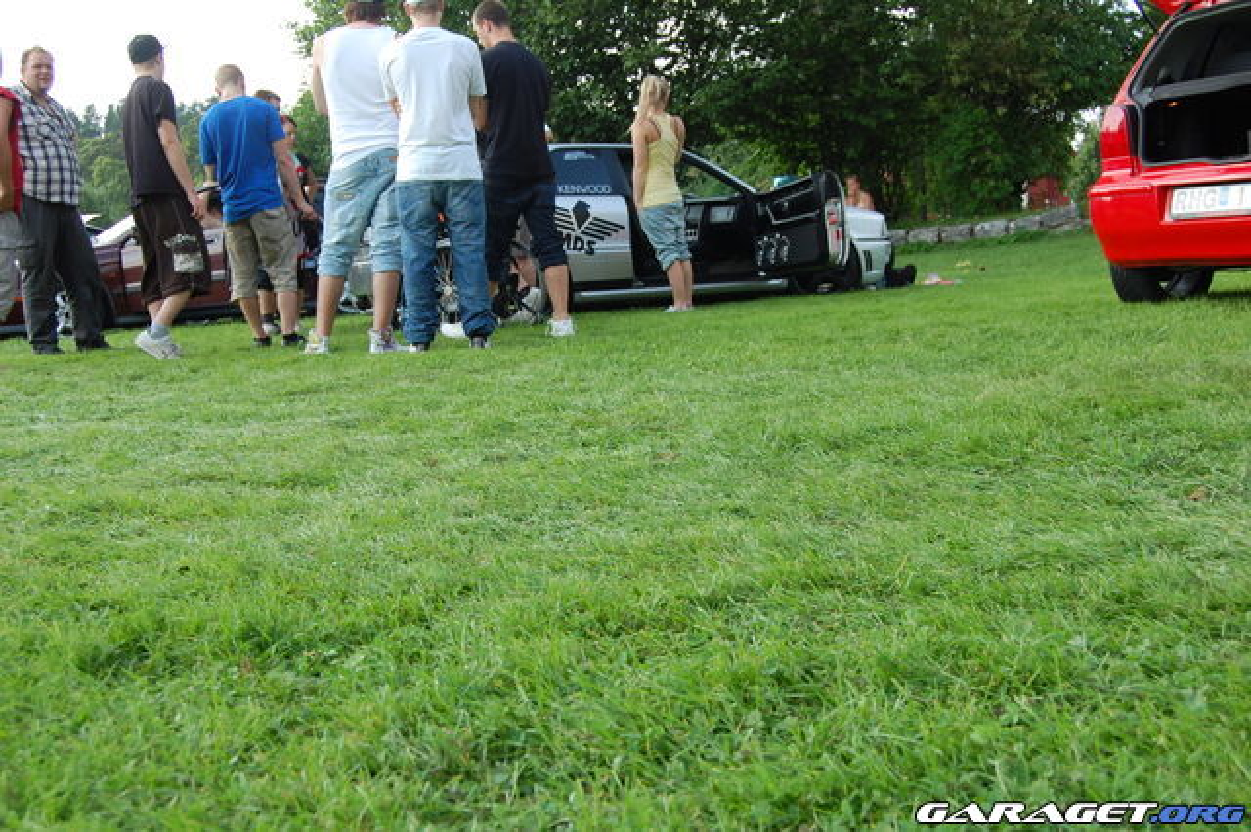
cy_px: 416
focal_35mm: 39
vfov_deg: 34.2
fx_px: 1354
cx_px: 626
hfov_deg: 49.6
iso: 200
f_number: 6.3
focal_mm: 26
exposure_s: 1/160
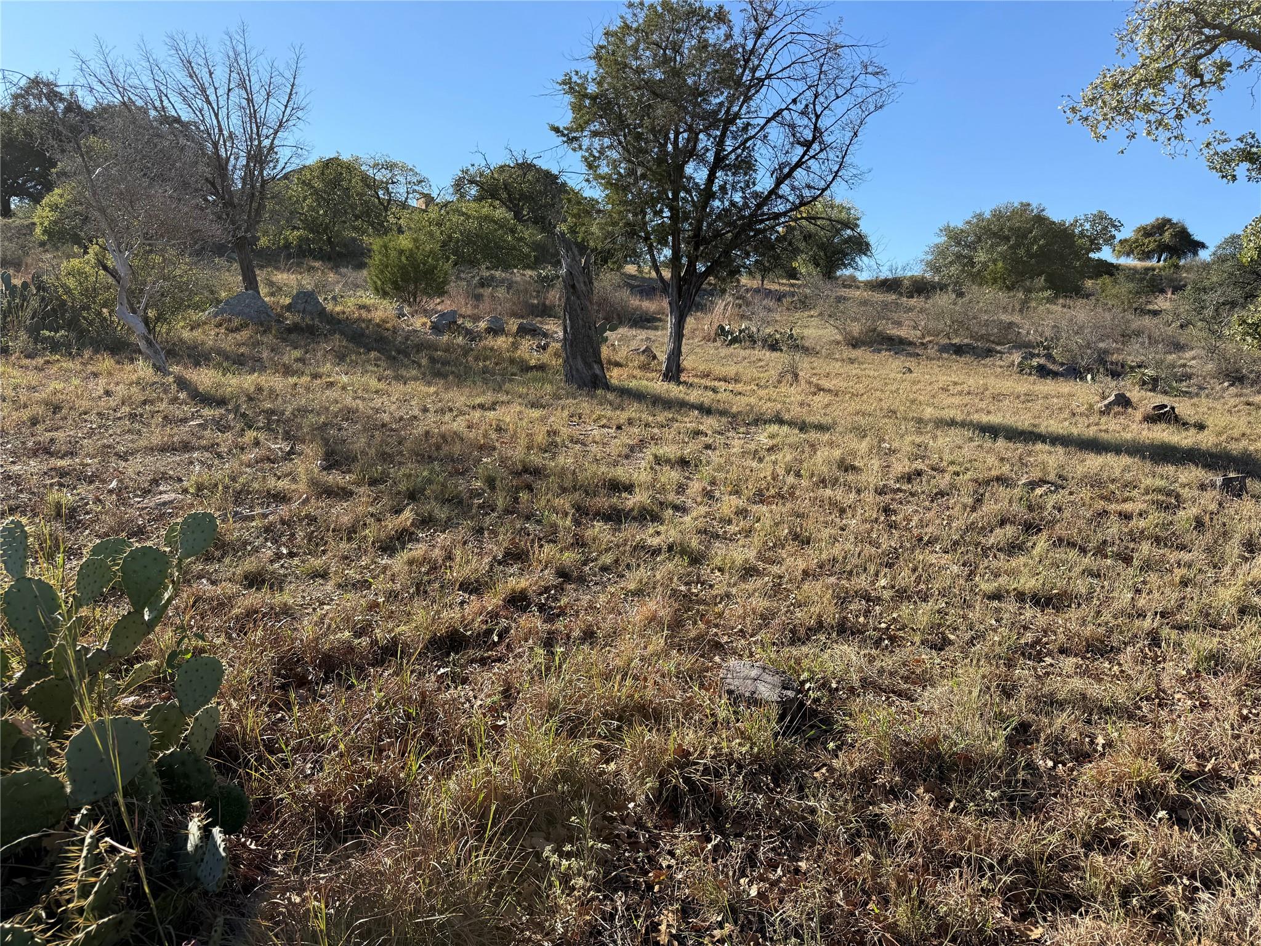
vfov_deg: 56.8
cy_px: 473
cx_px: 630
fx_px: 874
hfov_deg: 71.6
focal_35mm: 24
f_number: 1.78
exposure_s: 1/2370
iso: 80
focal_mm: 6.76
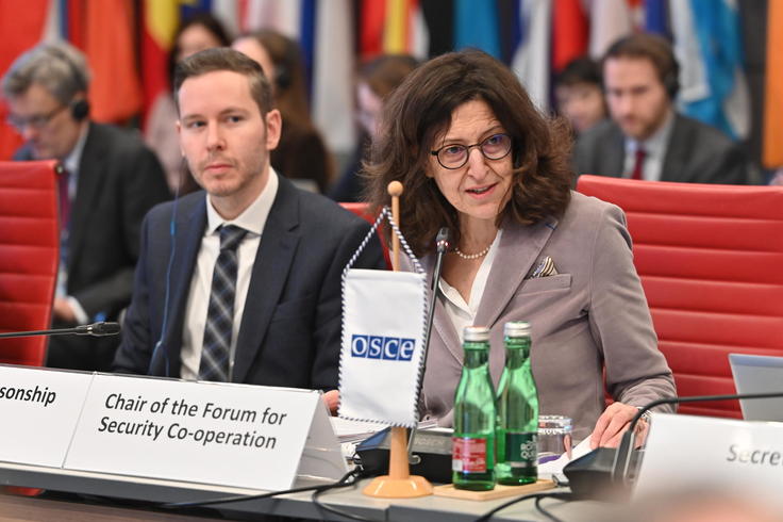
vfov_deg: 7.6
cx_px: 392
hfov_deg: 11.4
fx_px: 3913
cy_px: 261
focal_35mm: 180
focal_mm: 180
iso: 3200
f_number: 4.5
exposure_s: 1/125
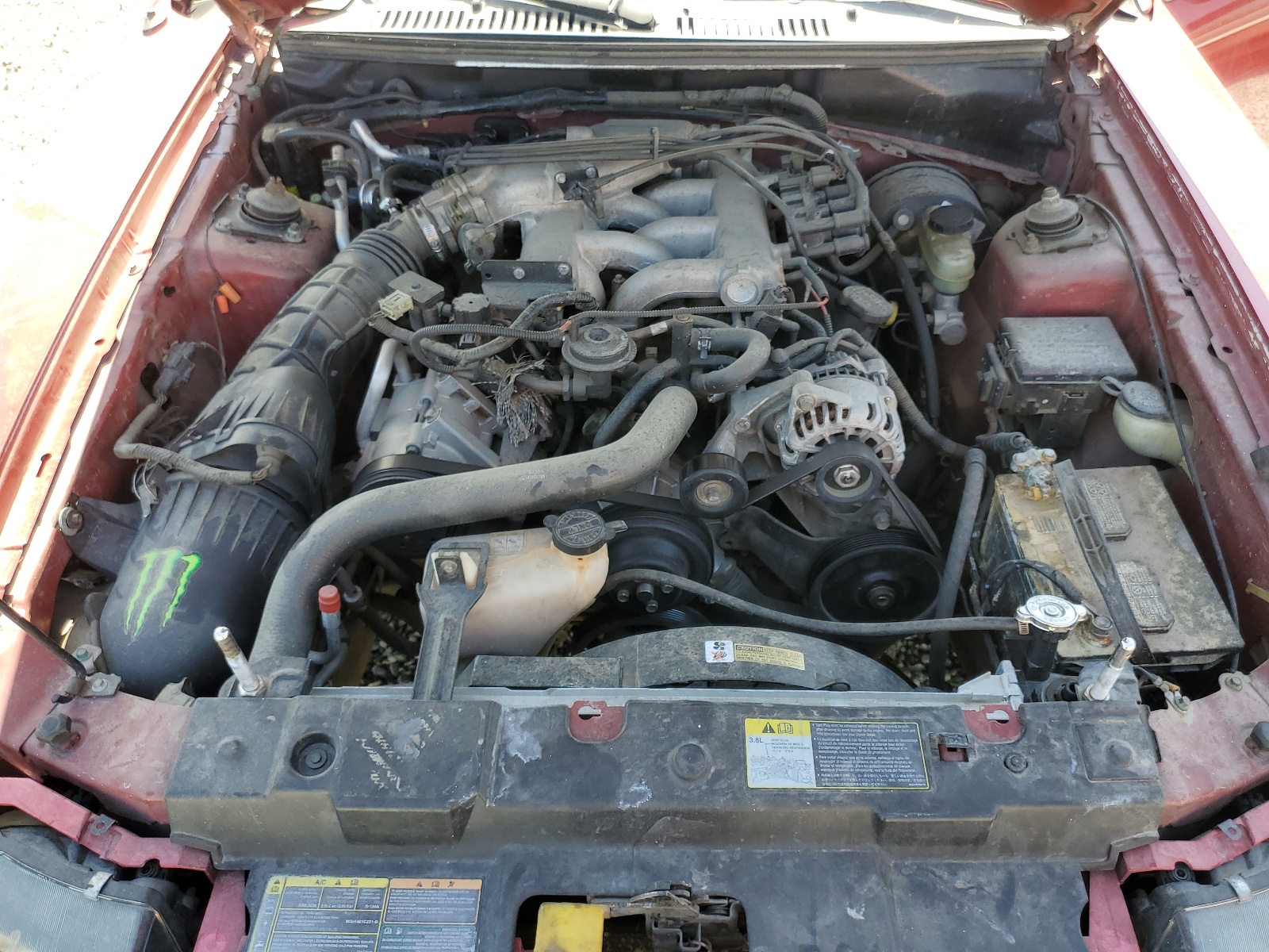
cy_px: 476
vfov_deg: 53.1
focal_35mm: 26
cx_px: 634
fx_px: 953
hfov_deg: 67.3
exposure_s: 1/323
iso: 50
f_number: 1.5
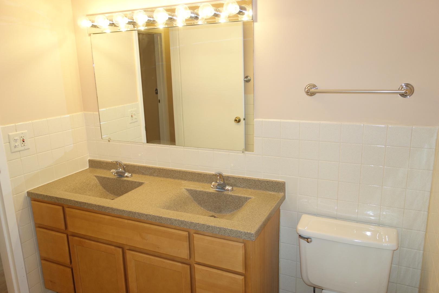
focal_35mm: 28
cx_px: 220
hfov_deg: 65.5
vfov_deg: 46.4
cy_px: 146
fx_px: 341
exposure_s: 1/100
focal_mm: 10.4
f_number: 2
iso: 200
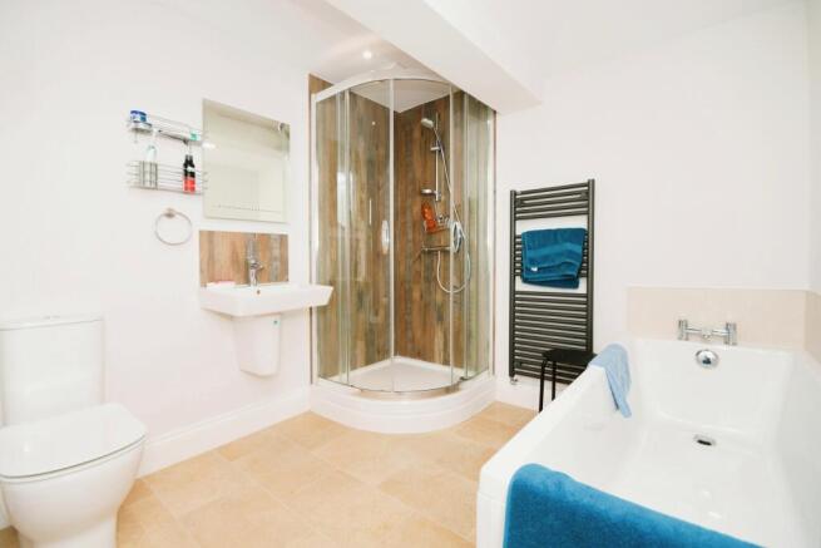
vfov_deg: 77.4
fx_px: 342
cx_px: 410
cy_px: 274
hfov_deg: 100.4
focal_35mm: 15
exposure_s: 1/60
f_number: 8
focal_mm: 10
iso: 400
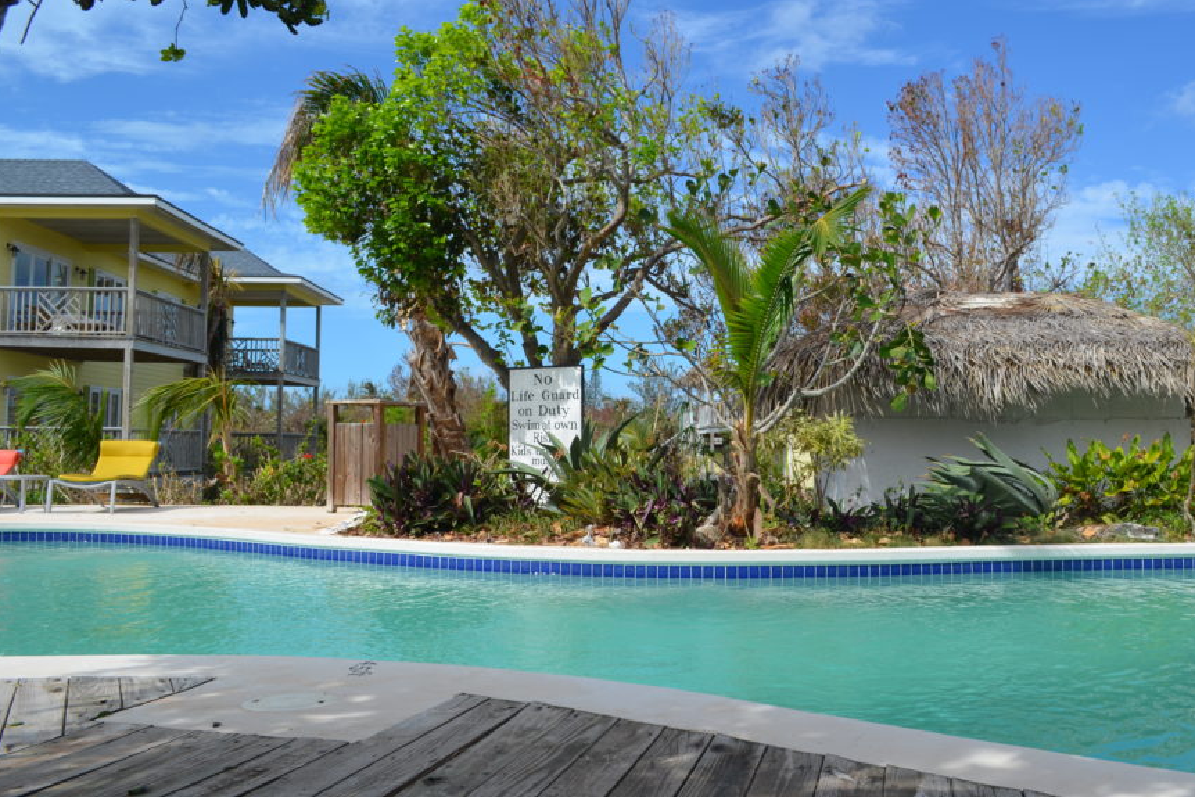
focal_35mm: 32
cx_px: 703
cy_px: 358
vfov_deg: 41.1
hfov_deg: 58.3
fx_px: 1062
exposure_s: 1/320
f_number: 9
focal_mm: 18
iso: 100
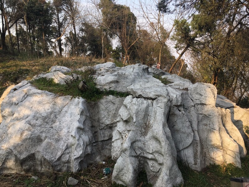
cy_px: 94
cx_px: 124
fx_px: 209
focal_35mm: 29
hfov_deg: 61.7
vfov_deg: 48.2
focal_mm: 4.15
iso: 25
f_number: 2.2
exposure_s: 1/416
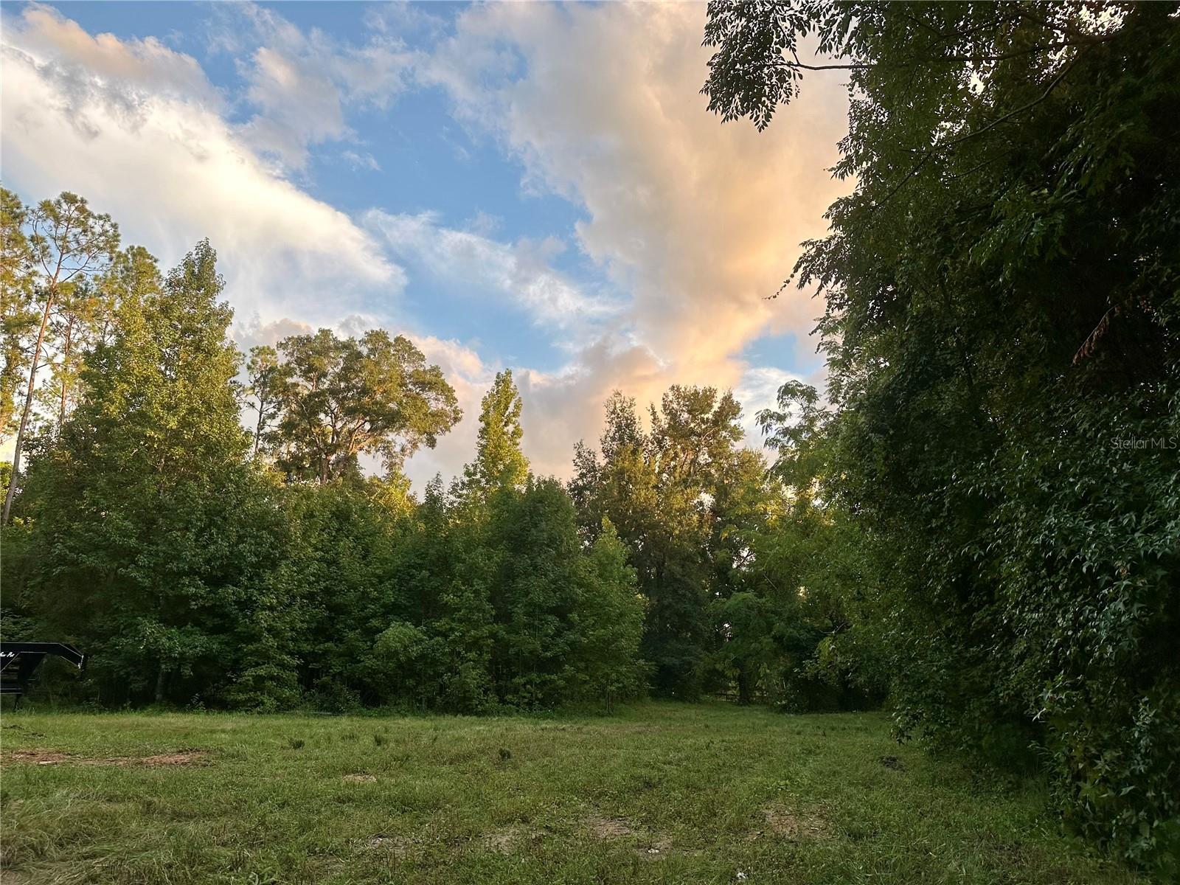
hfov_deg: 71.6
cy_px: 442
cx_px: 590
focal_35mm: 24
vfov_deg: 56.8
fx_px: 818
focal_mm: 6.86
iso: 80
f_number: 1.78
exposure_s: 1/672
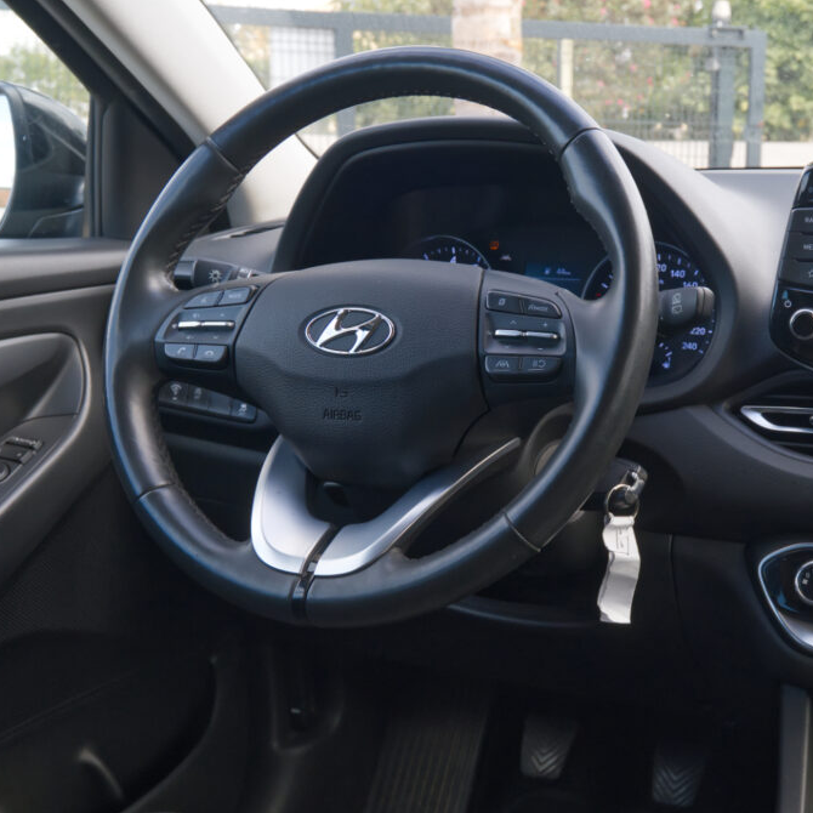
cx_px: 567
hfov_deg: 32.4
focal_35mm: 52
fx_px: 1382
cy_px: 403
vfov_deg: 32.8
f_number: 9
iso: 2000
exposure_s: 1/125
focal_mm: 26.4
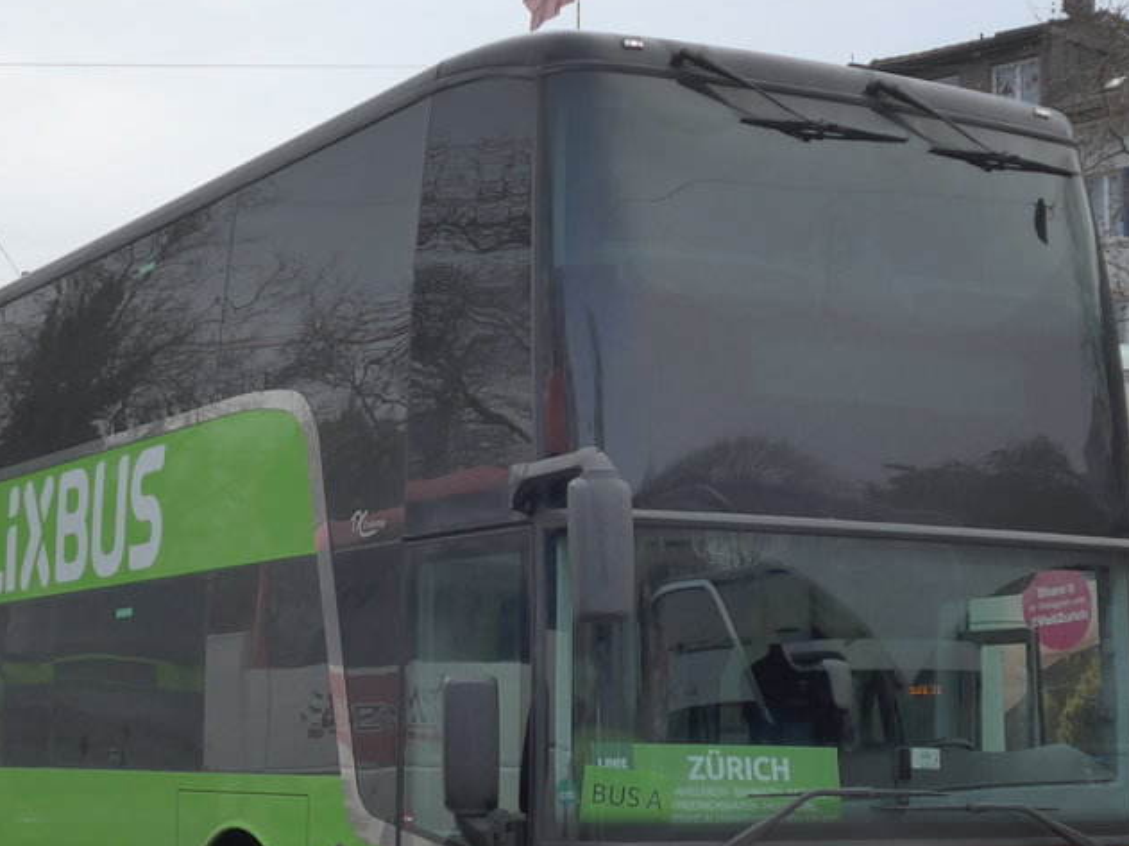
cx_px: 494
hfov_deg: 25.0
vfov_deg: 18.9
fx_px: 2543
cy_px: 497
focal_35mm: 78
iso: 160
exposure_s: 1/500
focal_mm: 8.4
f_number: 2.6
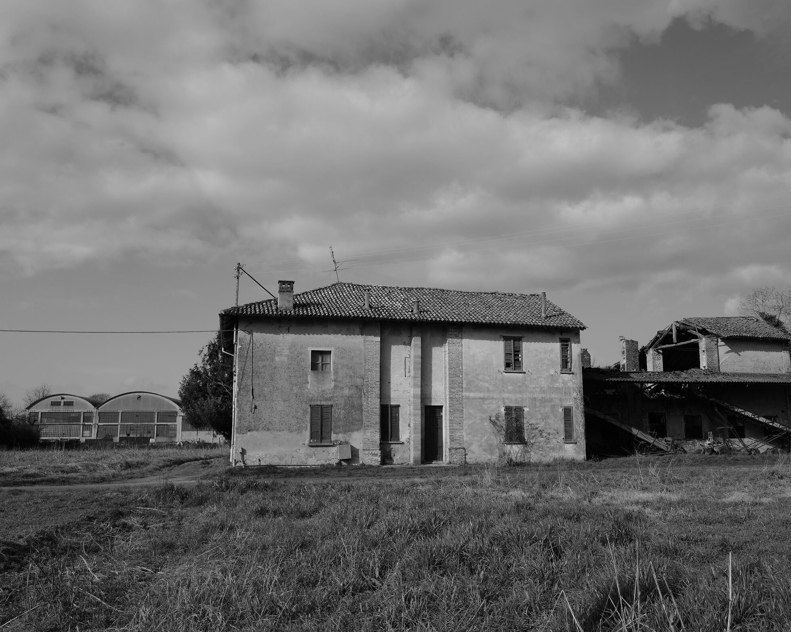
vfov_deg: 45.8
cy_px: 313
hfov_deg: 55.6
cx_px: 432
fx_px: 749
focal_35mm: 32
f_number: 14
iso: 160
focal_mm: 28
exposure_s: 1/125
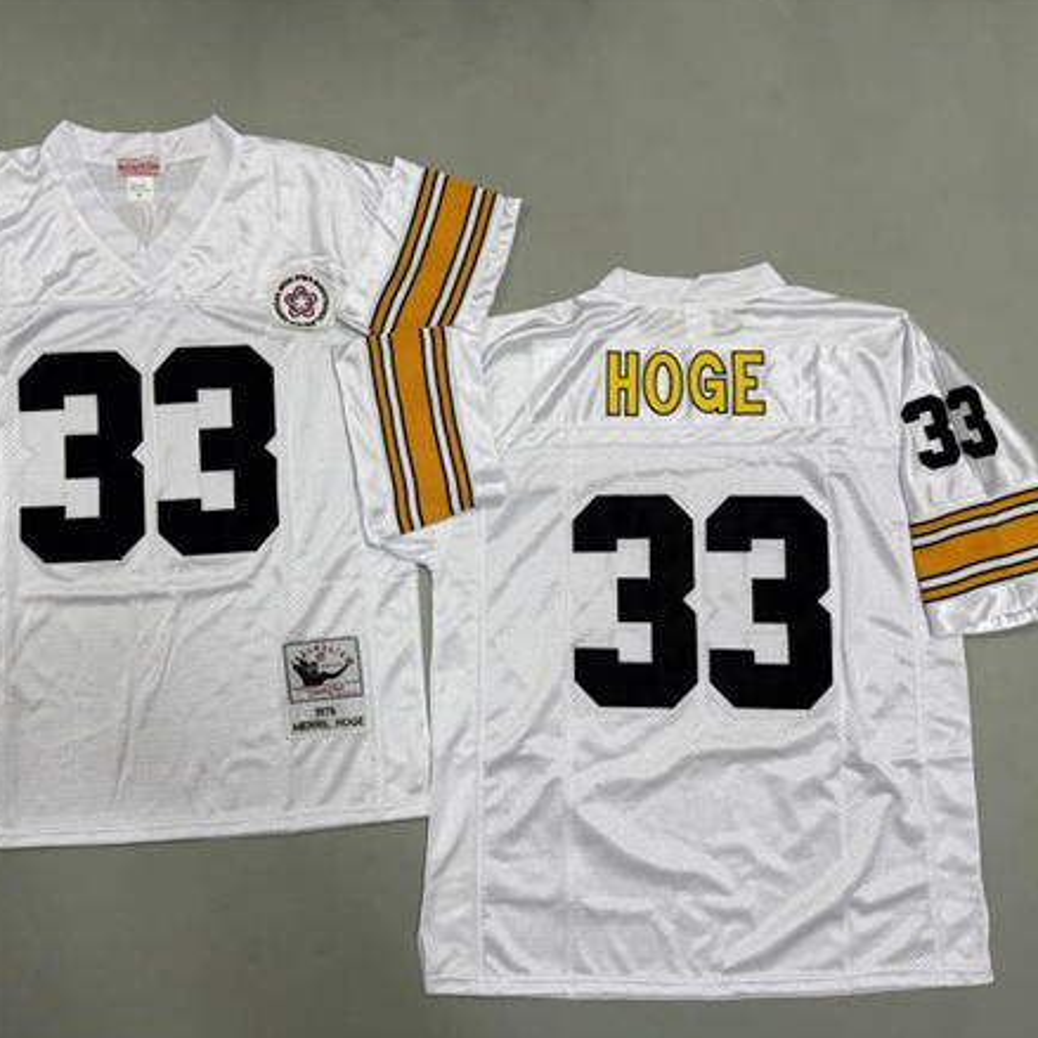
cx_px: 428
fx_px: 984
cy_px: 518
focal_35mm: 29
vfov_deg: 55.6
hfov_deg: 55.3
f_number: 1.78
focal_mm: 6.76
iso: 125
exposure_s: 1/100
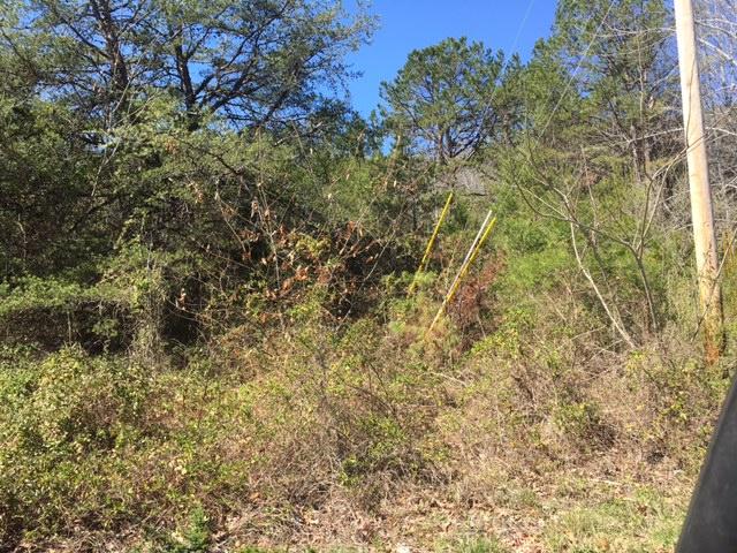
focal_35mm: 29
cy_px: 276
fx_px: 617
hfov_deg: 61.7
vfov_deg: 48.2
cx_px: 368
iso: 25
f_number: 2.2
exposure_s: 1/601
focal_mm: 4.15
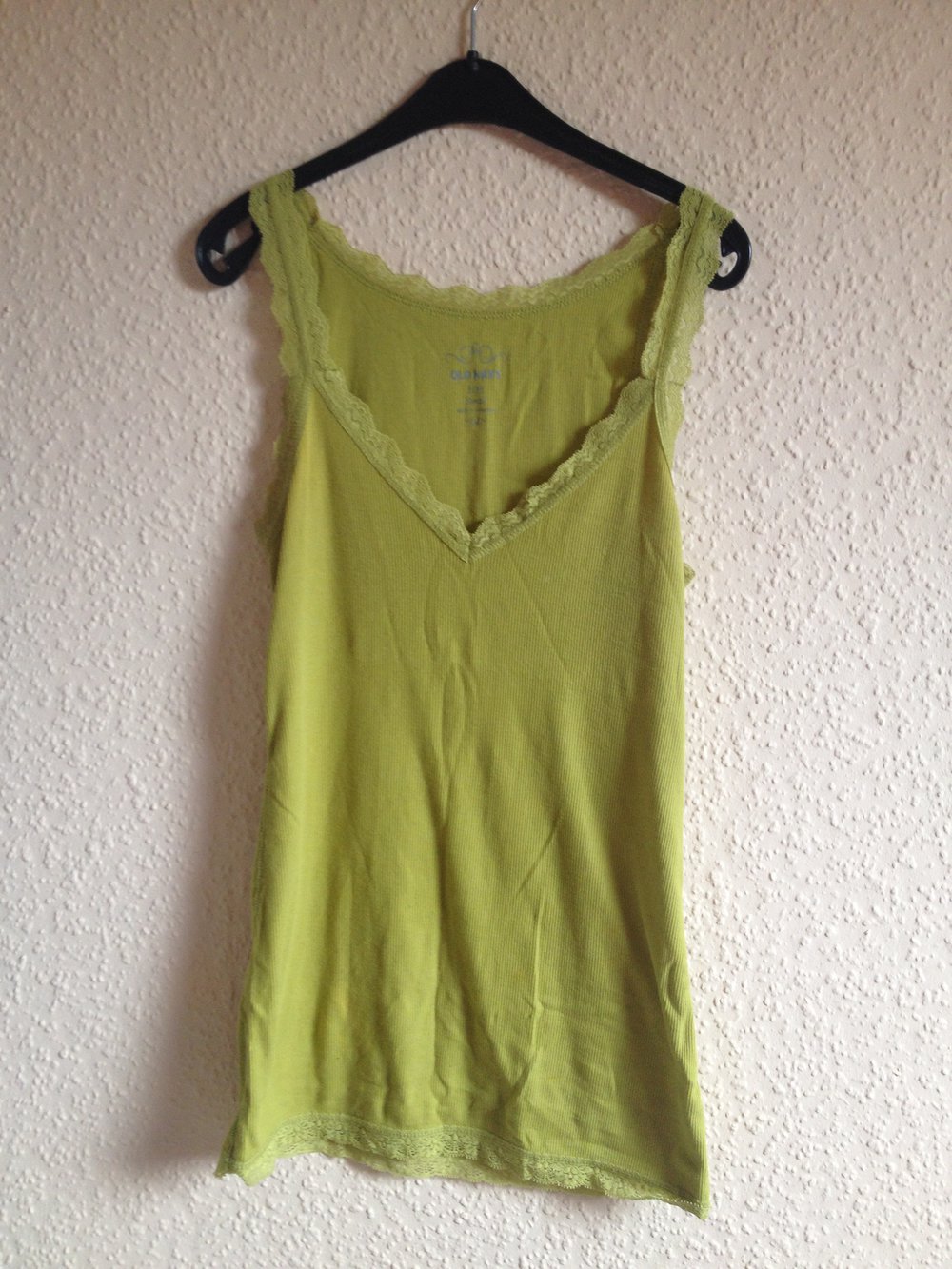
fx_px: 1283
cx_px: 476
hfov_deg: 40.7
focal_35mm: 35
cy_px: 634
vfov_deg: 52.6
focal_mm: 4.28
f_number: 2.4
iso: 80
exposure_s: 1/20
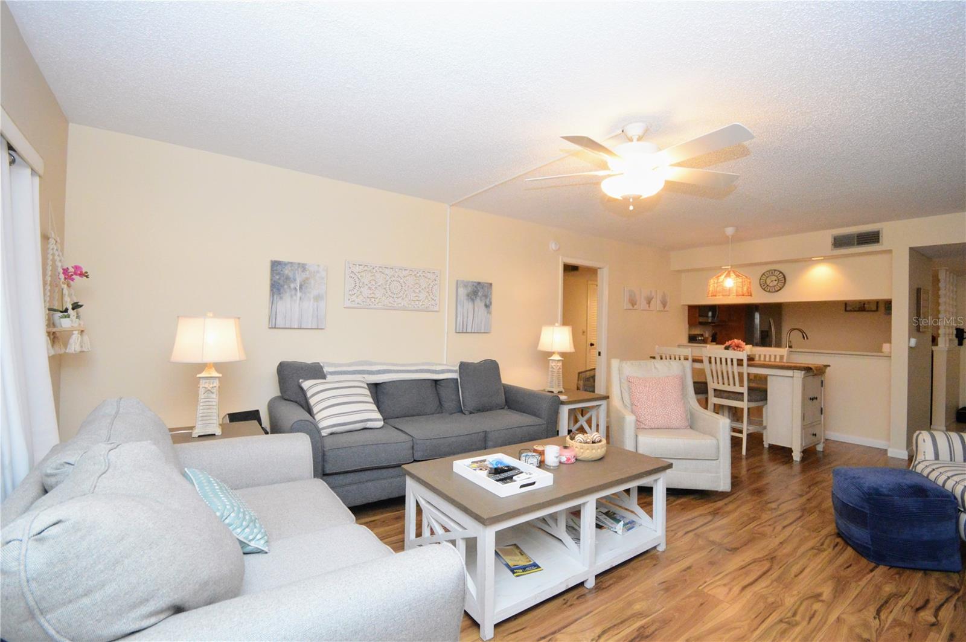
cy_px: 321
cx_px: 483
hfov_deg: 100.5
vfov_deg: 77.2
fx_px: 402
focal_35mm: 15
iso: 3200
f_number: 7.1
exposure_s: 1/160
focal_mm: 10
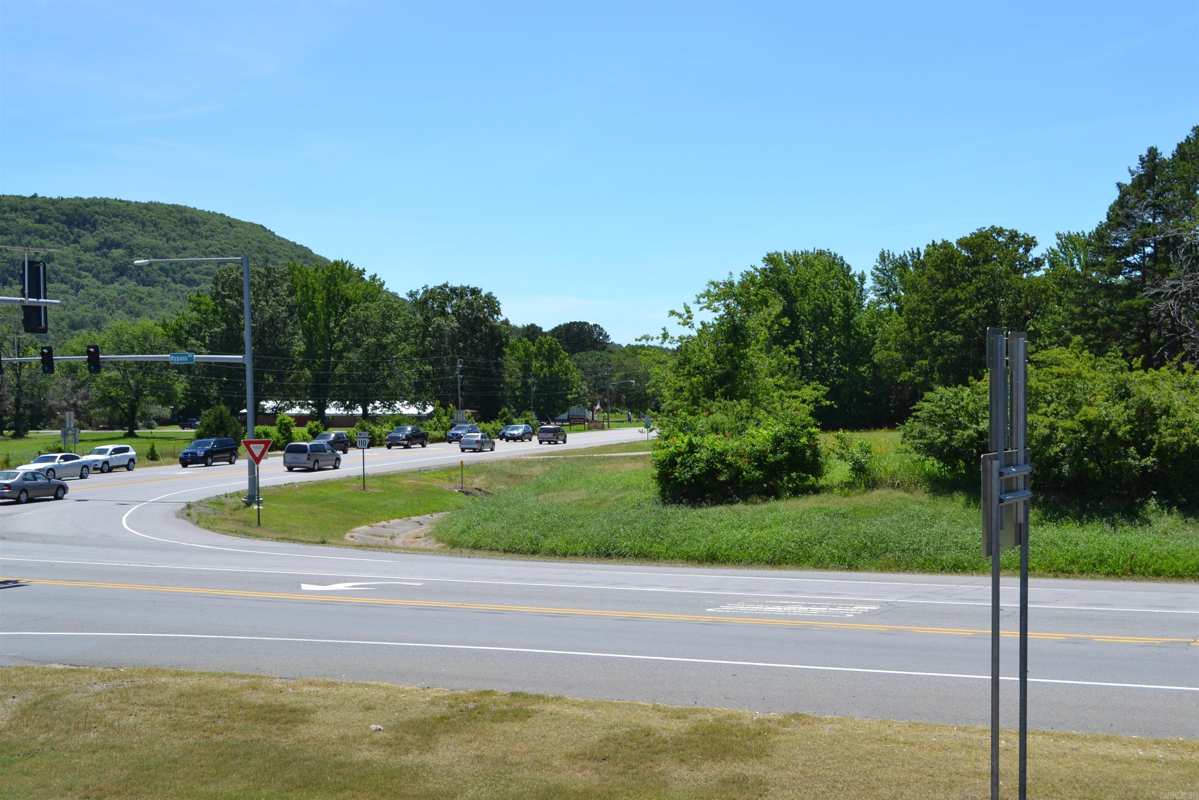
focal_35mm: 44
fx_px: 1449
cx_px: 600
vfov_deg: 30.8
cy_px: 400
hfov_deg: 45.0
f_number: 7.1
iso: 100
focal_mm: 29
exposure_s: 1/200
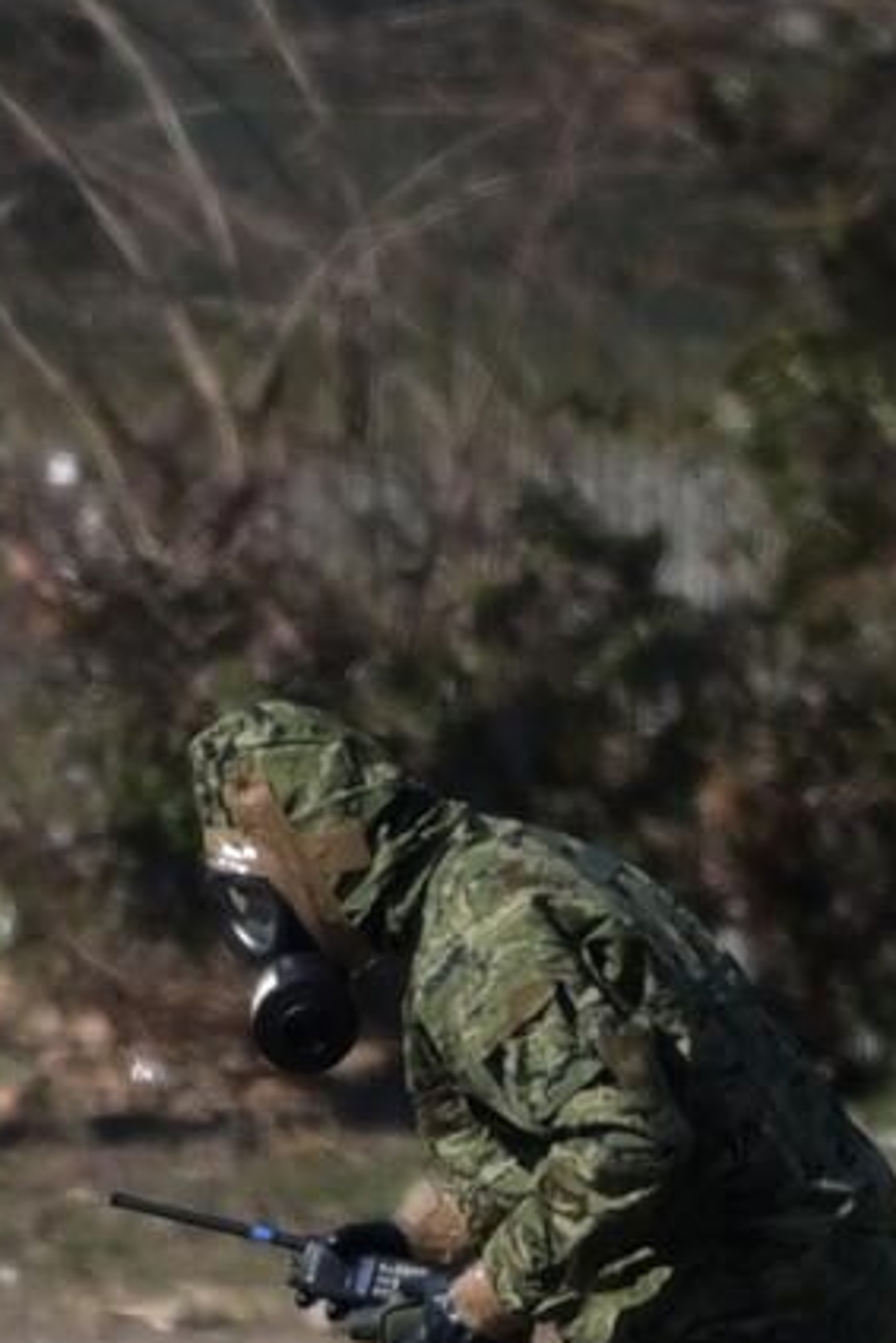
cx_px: 1282
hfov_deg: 0.9
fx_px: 56248
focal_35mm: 1508
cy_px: 800
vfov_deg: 1.4
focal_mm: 400
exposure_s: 1/2500
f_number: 2.8
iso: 100
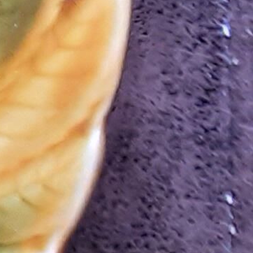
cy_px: -66
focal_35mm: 223
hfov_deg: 7.0
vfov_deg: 7.8
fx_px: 1844
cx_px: -518
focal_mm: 2.9
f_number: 1.9
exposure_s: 1/33
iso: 160
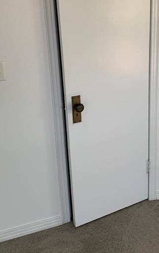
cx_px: 99
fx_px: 284
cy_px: 86
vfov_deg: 47.5
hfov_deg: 31.2
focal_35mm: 41
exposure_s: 1/75
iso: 100
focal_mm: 4.25
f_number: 1.8
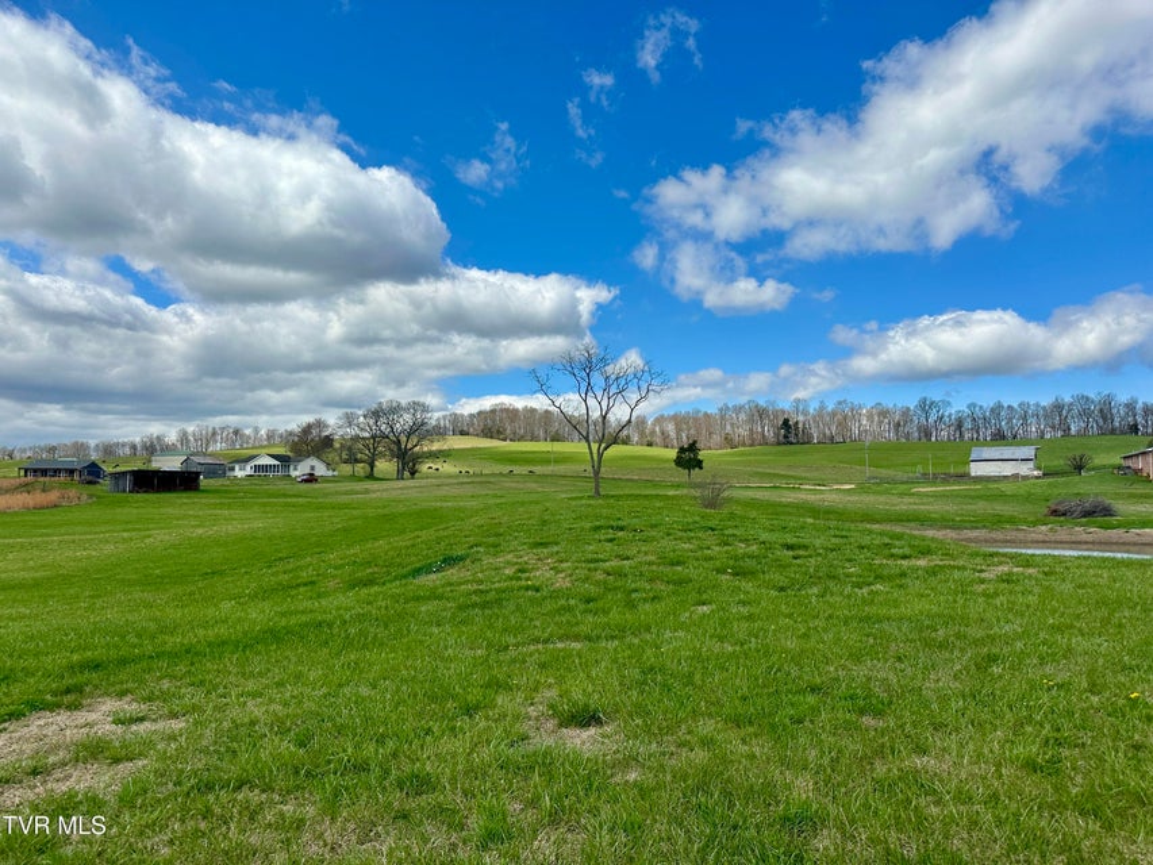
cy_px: 432
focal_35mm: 24
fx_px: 800
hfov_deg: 71.6
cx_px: 576
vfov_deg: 56.8
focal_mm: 6.86
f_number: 1.78
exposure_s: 1/7042
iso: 80
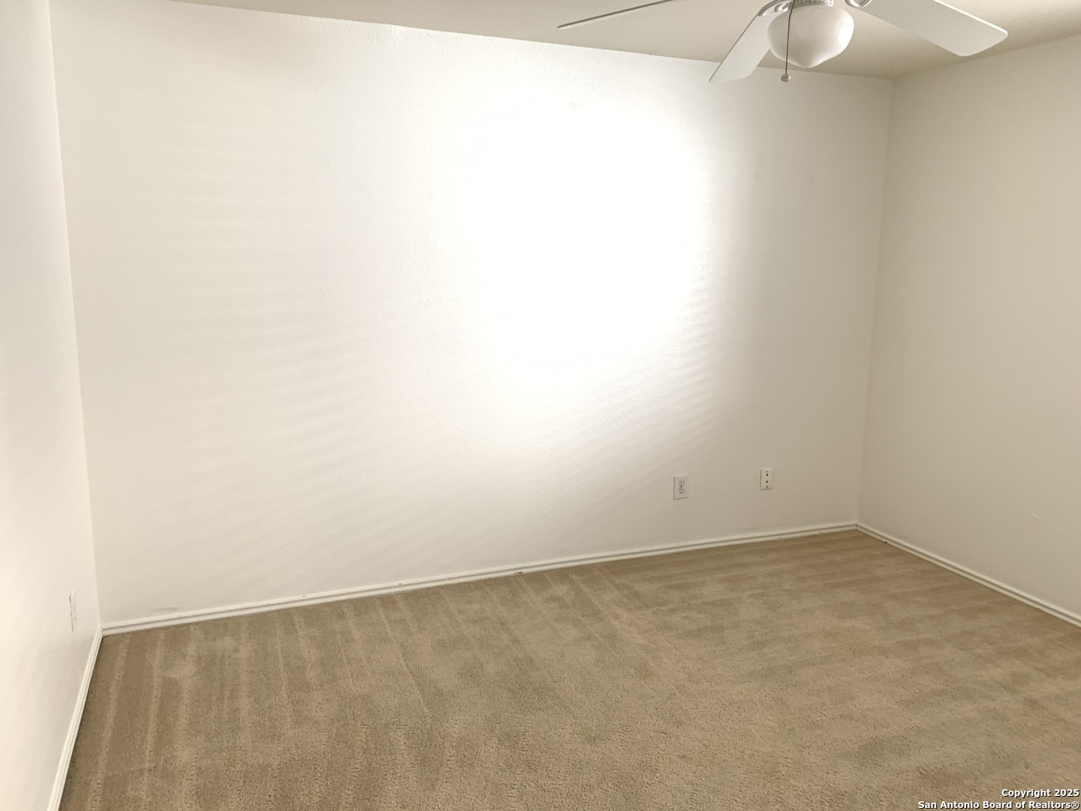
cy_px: 406
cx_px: 540
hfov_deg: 67.3
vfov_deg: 53.1
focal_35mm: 26
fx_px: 812
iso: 200
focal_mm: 4.25
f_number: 1.8
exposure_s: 1/60
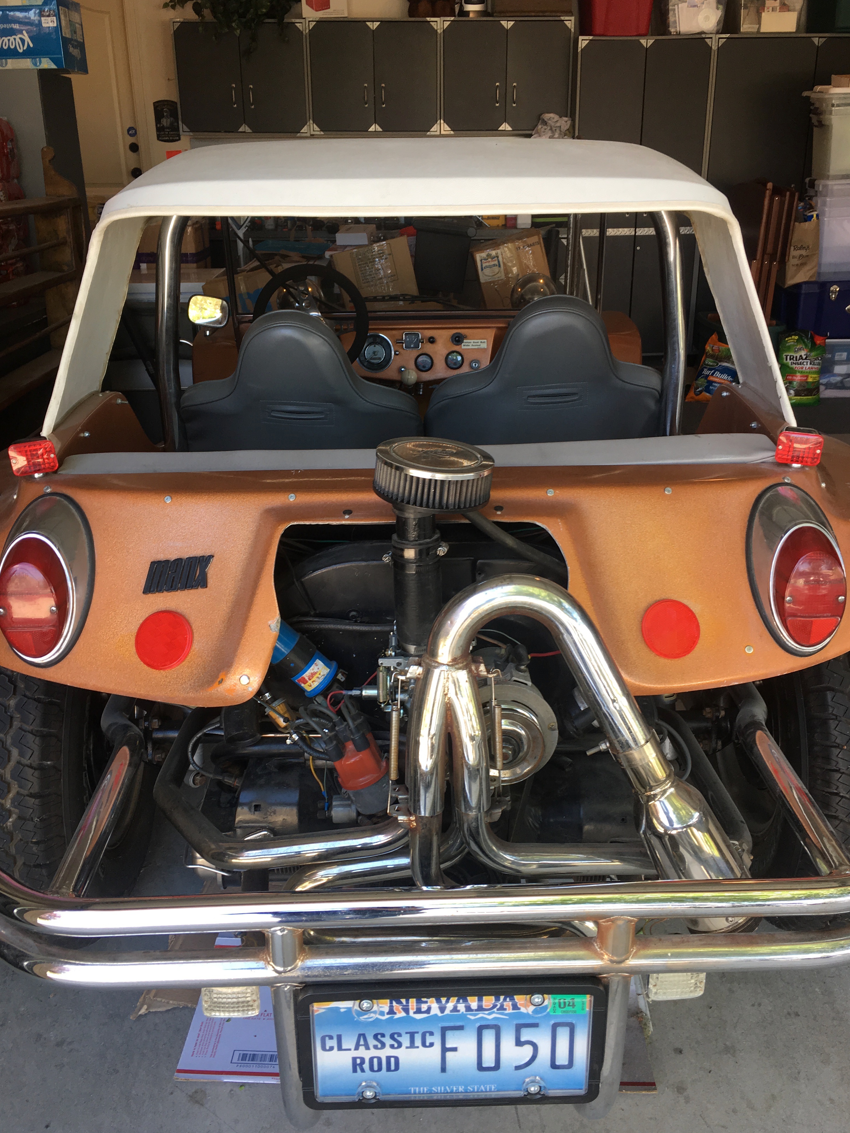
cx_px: 422
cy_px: 571
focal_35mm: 30
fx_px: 982
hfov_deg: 46.8
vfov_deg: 60.0
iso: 25
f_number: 2.2
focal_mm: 4.15
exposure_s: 1/60
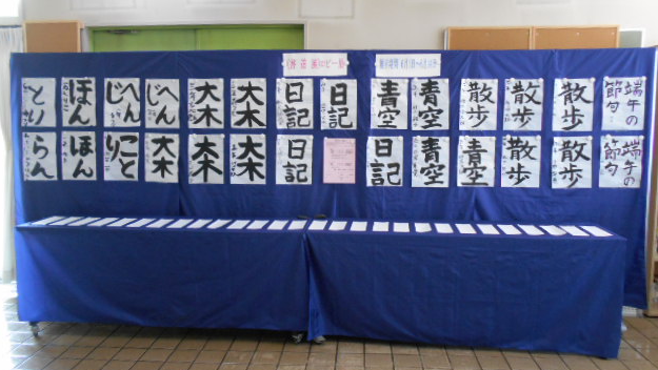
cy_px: 167
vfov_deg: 40.2
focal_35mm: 29
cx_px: 331
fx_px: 506
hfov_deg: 66.0
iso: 360
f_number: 3.2
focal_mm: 4.6
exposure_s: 1/30
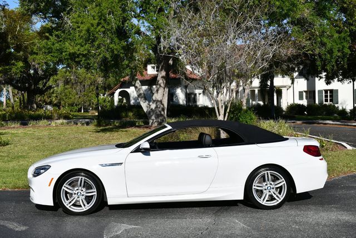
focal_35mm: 48
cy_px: 119
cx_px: 178
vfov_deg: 28.1
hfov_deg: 41.1
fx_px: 475
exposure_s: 1/320
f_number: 9
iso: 100
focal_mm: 24
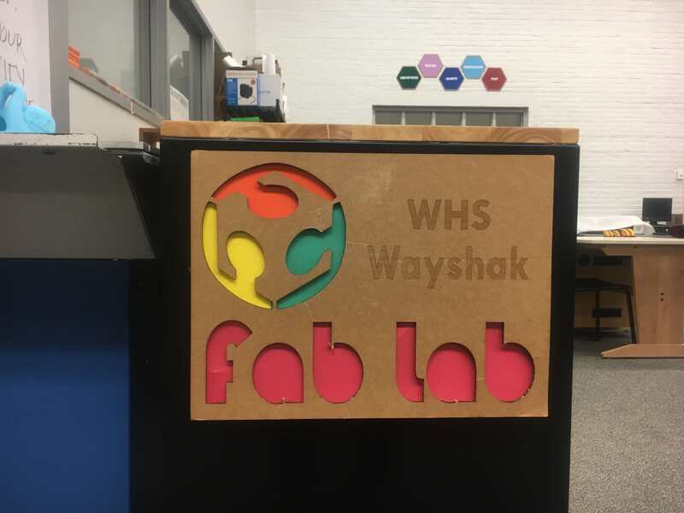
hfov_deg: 61.7
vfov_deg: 48.2
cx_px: 342
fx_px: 573
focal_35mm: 29
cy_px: 256
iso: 80
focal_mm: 4.15
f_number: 2.2
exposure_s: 1/30
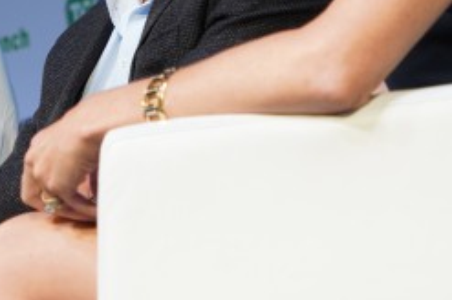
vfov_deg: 4.0
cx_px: -95
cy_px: -29
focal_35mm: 343
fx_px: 4301
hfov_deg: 6.0
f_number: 6.3
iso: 1000
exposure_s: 1/100
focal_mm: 94
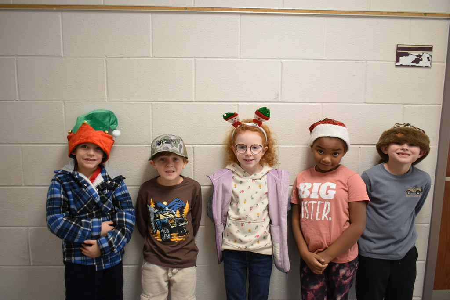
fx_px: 394
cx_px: 225
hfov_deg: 59.5
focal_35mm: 32
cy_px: 150
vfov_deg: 41.7
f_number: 4
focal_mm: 21
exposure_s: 1/30
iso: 640
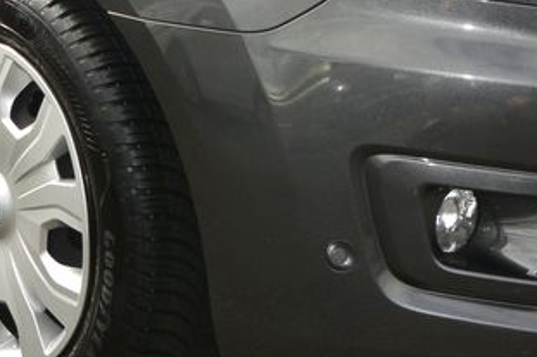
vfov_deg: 14.7
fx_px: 1327
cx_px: 195
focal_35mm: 89
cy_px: -92
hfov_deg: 22.8
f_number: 8
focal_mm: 10
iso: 160
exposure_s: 1/250
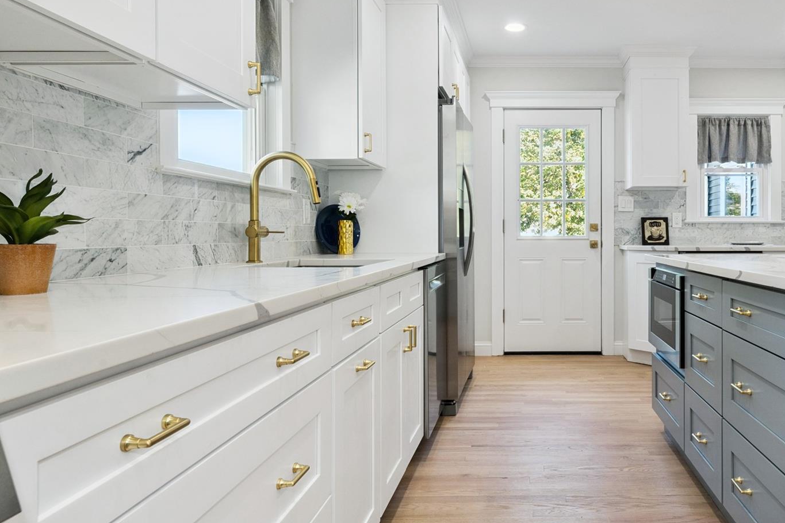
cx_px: 533
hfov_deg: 65.3
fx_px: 589
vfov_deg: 47.8
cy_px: 230
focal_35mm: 27
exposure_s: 1/15
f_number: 11
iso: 400
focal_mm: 18
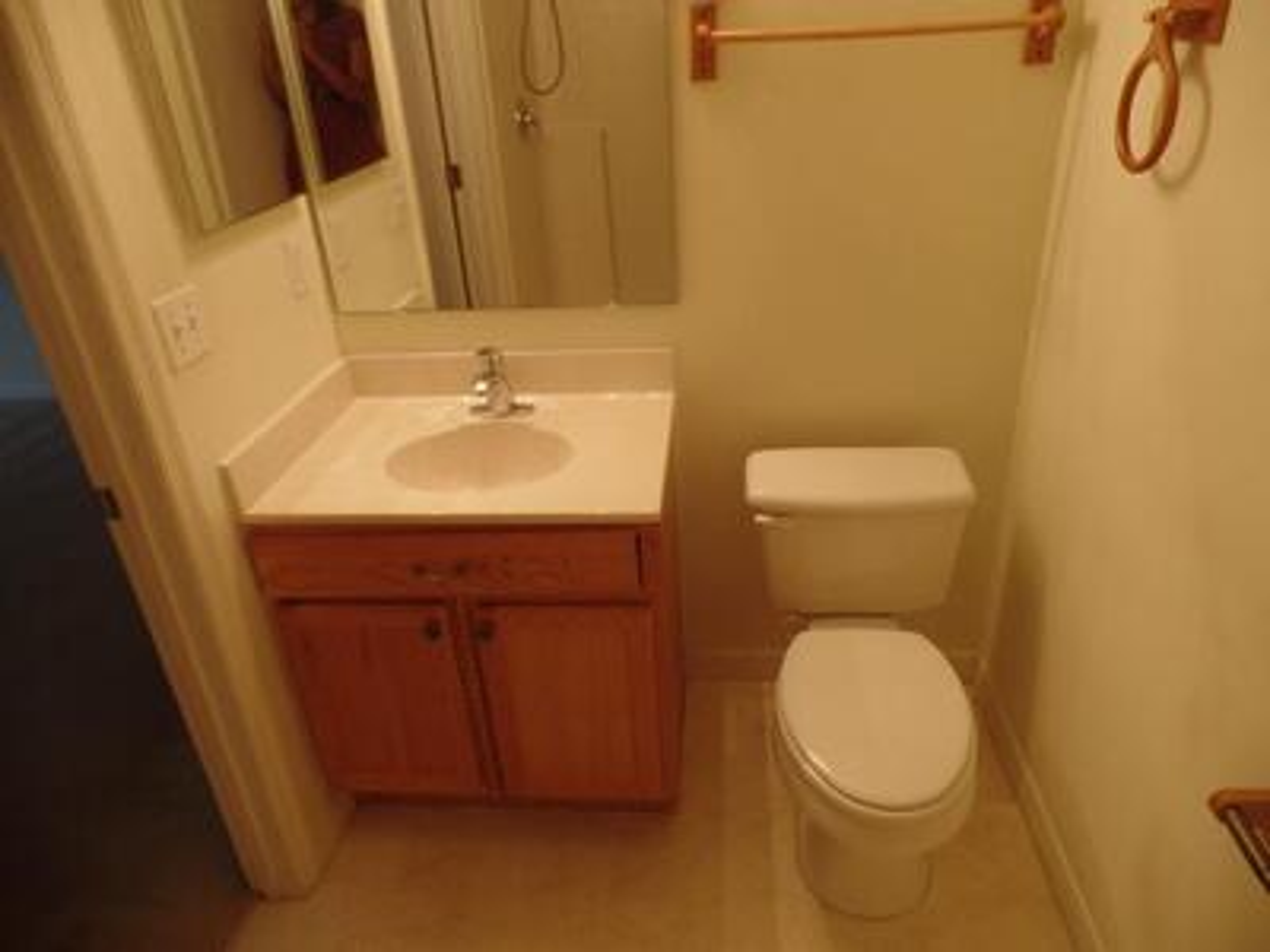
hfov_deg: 73.9
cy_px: 476
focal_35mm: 23
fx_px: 844
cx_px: 635
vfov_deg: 58.9
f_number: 2.8
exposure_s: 1/30
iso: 160
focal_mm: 4.1
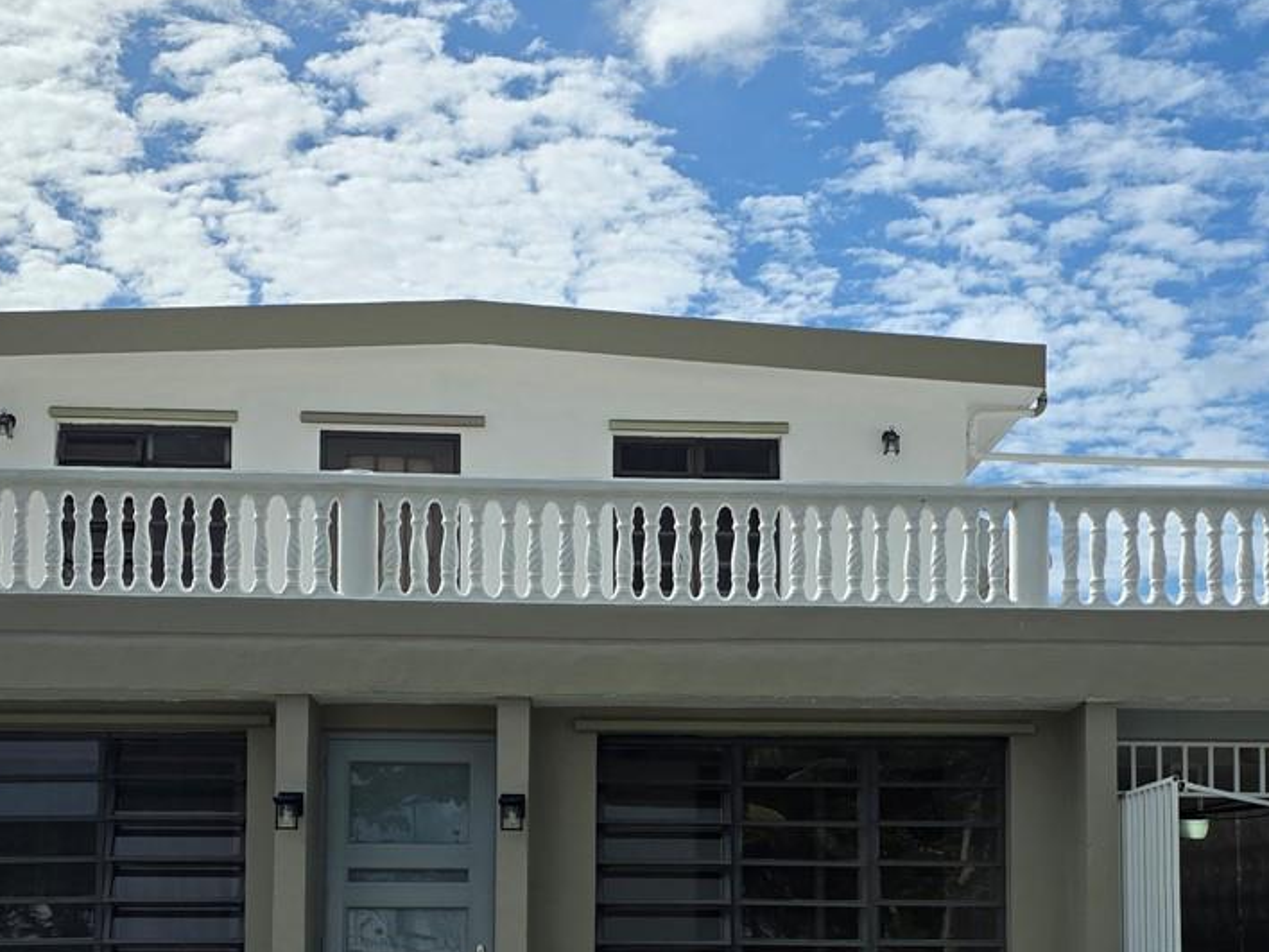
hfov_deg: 36.8
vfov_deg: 27.3
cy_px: 809
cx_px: 660
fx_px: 1906
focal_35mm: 52
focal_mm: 6.3
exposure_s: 1/10000
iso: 40
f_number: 1.7
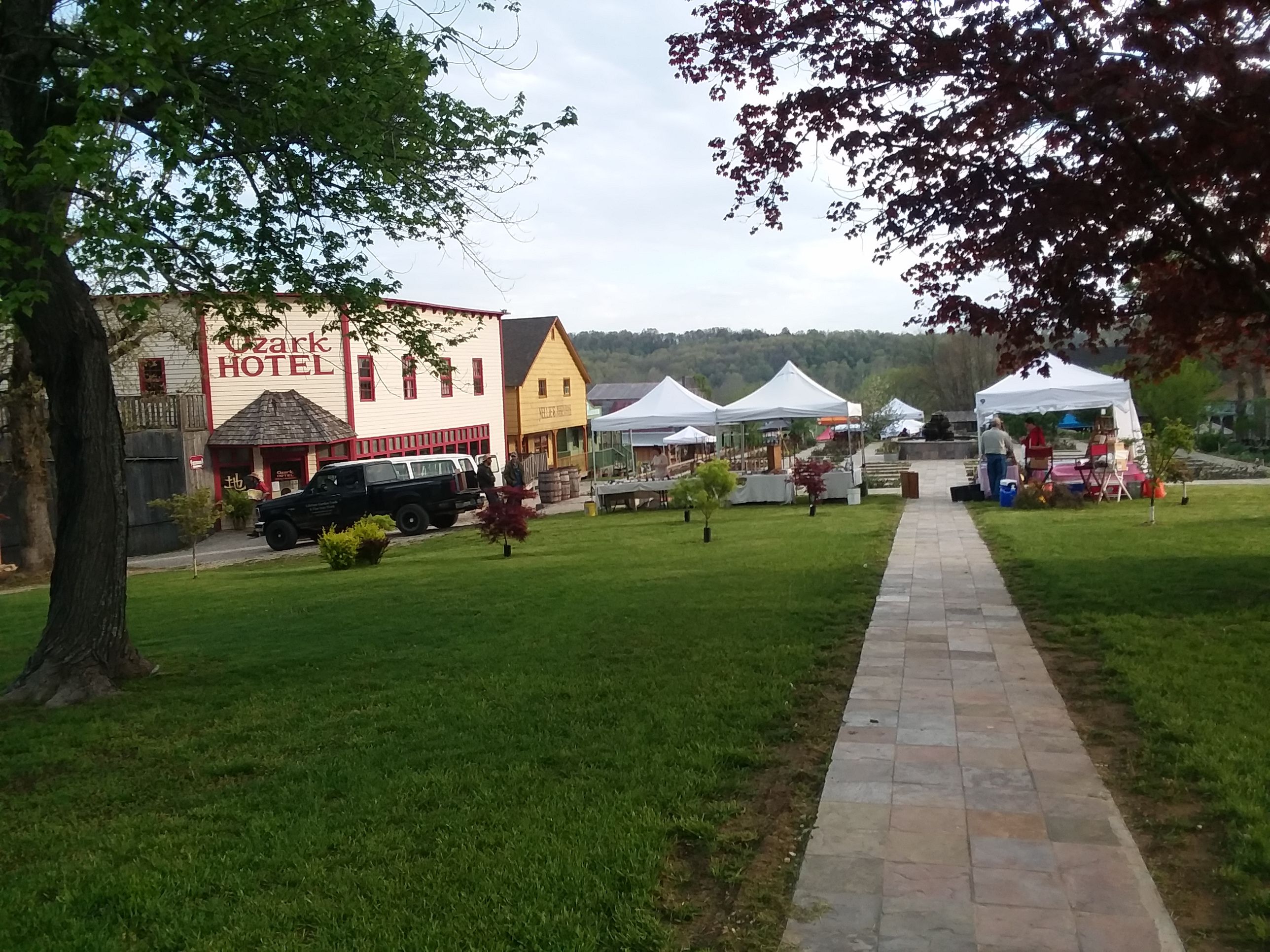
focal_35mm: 29
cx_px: 635
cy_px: 476
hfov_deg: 61.7
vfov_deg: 48.2
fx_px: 1064
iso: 40
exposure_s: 1/305
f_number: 1.9
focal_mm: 2.47
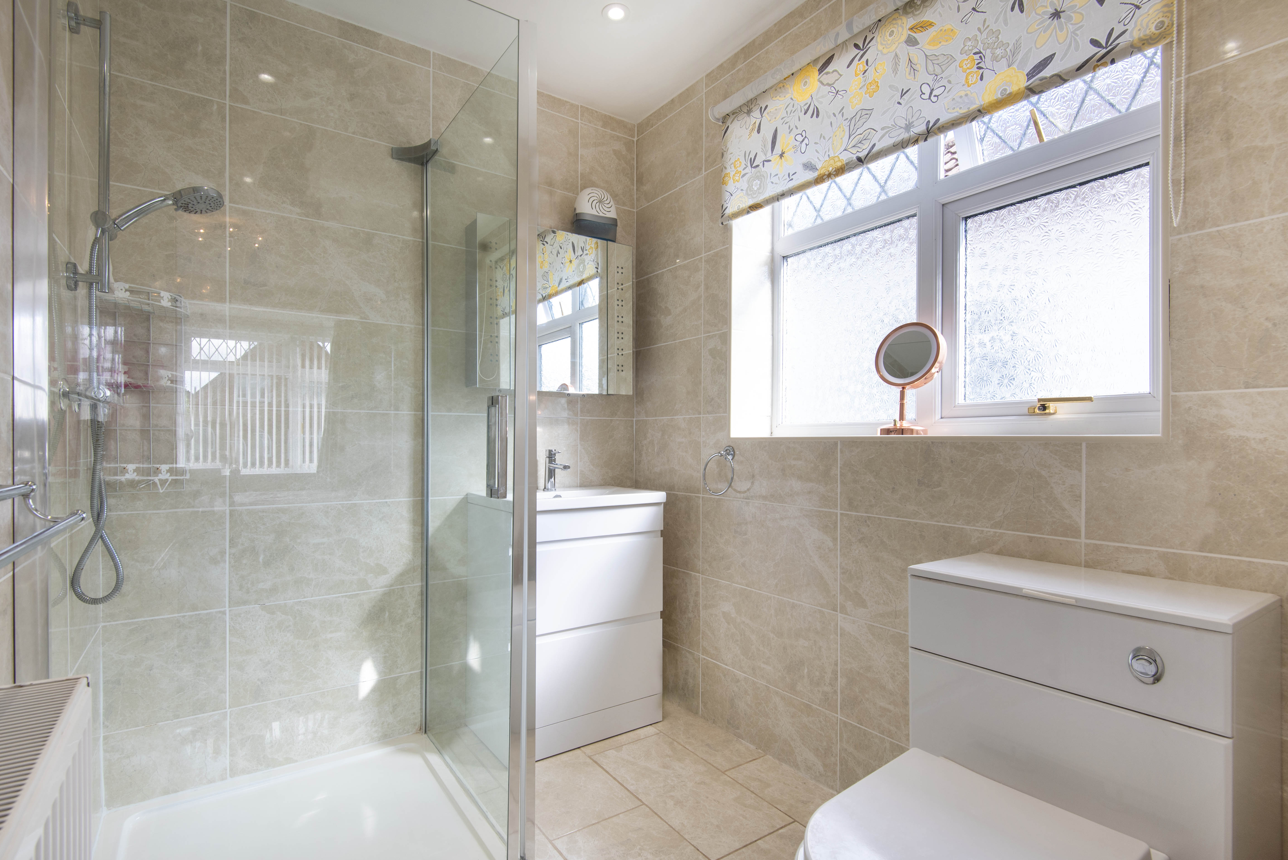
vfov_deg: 70.5
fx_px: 608
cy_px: 450
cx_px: 613
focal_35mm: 17
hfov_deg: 93.2
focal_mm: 16
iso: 200
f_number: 8
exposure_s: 1/40
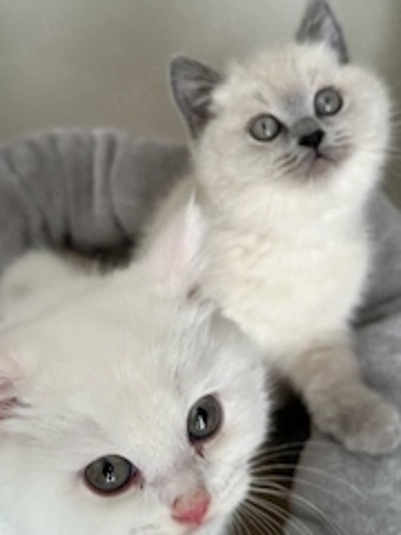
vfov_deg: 46.8
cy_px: 259
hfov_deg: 35.9
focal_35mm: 40
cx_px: 223
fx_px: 618
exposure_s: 1/121
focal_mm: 6.86
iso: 125
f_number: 1.78
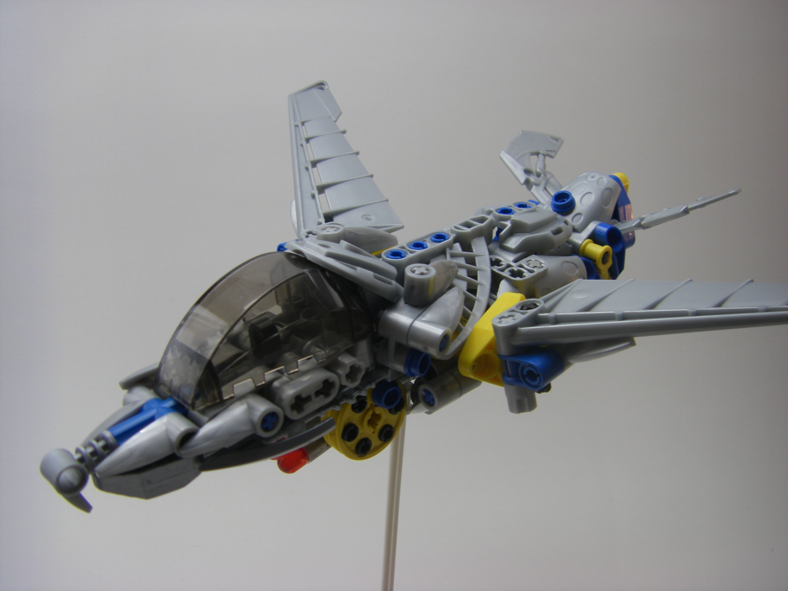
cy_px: 296
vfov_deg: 37.7
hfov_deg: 49.0
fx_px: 865
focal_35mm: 38
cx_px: 394
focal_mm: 6.3
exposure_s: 1/100
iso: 64
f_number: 3.5
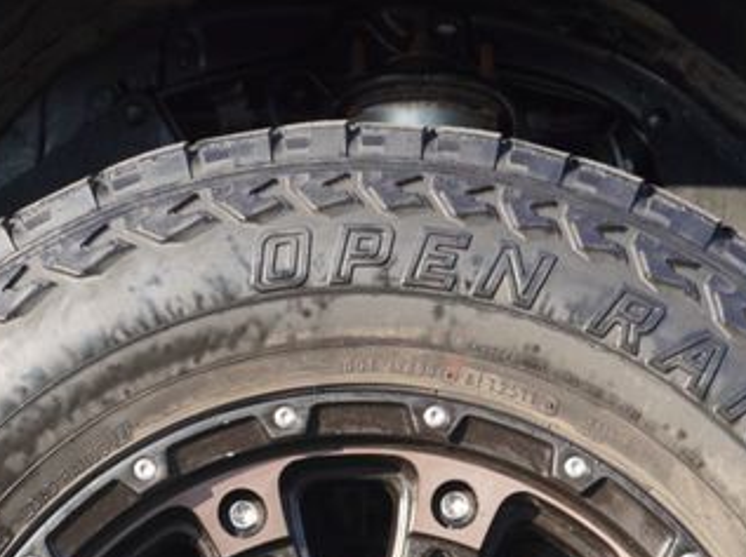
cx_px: 381
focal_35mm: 112
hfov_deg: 17.6
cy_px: 794
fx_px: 2411
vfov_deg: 12.6
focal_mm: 24
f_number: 5.6
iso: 100
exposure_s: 1/100
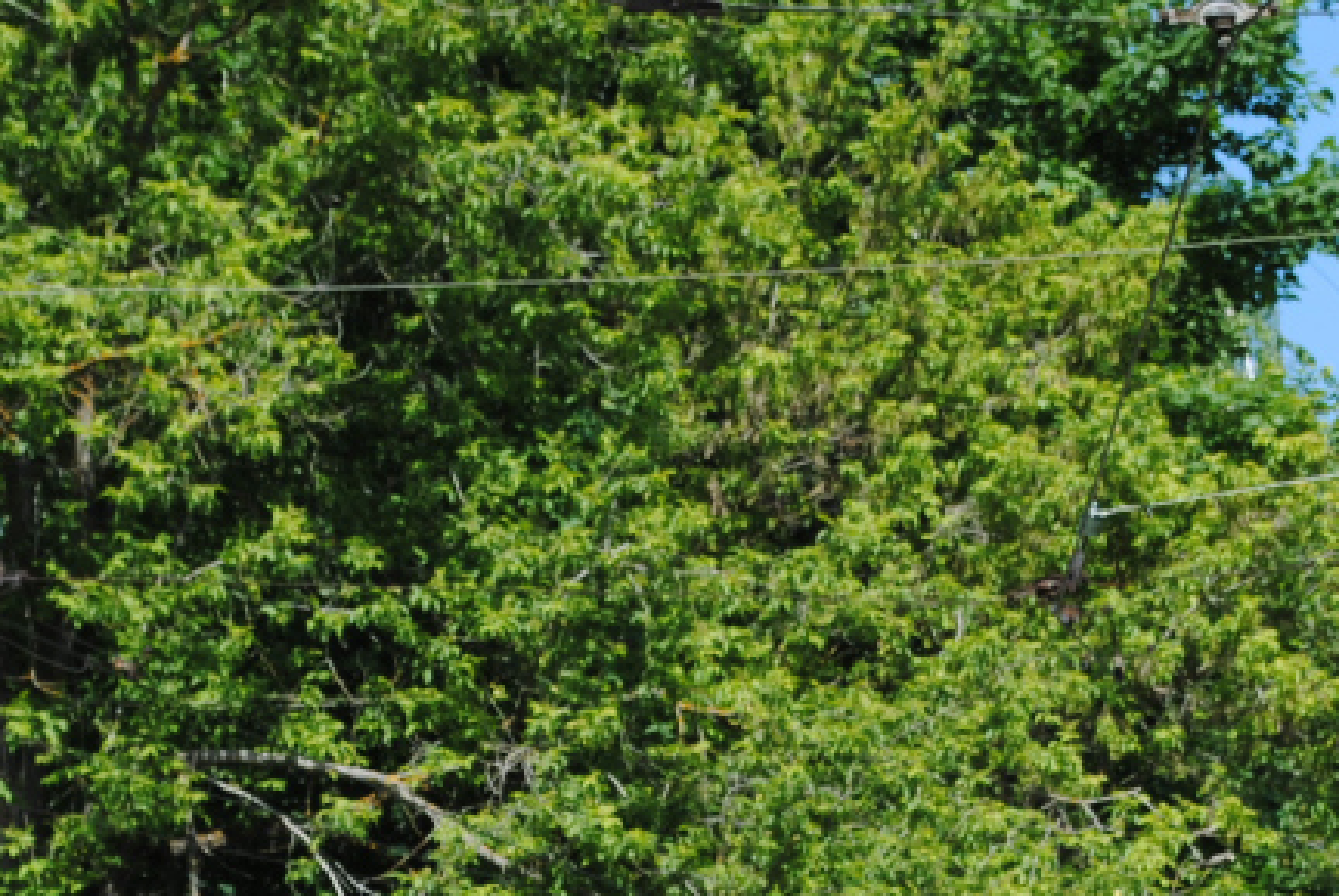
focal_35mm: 249
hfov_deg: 8.3
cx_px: 639
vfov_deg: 5.5
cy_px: 1346
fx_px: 9252
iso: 100
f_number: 7.1
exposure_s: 1/200
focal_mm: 55
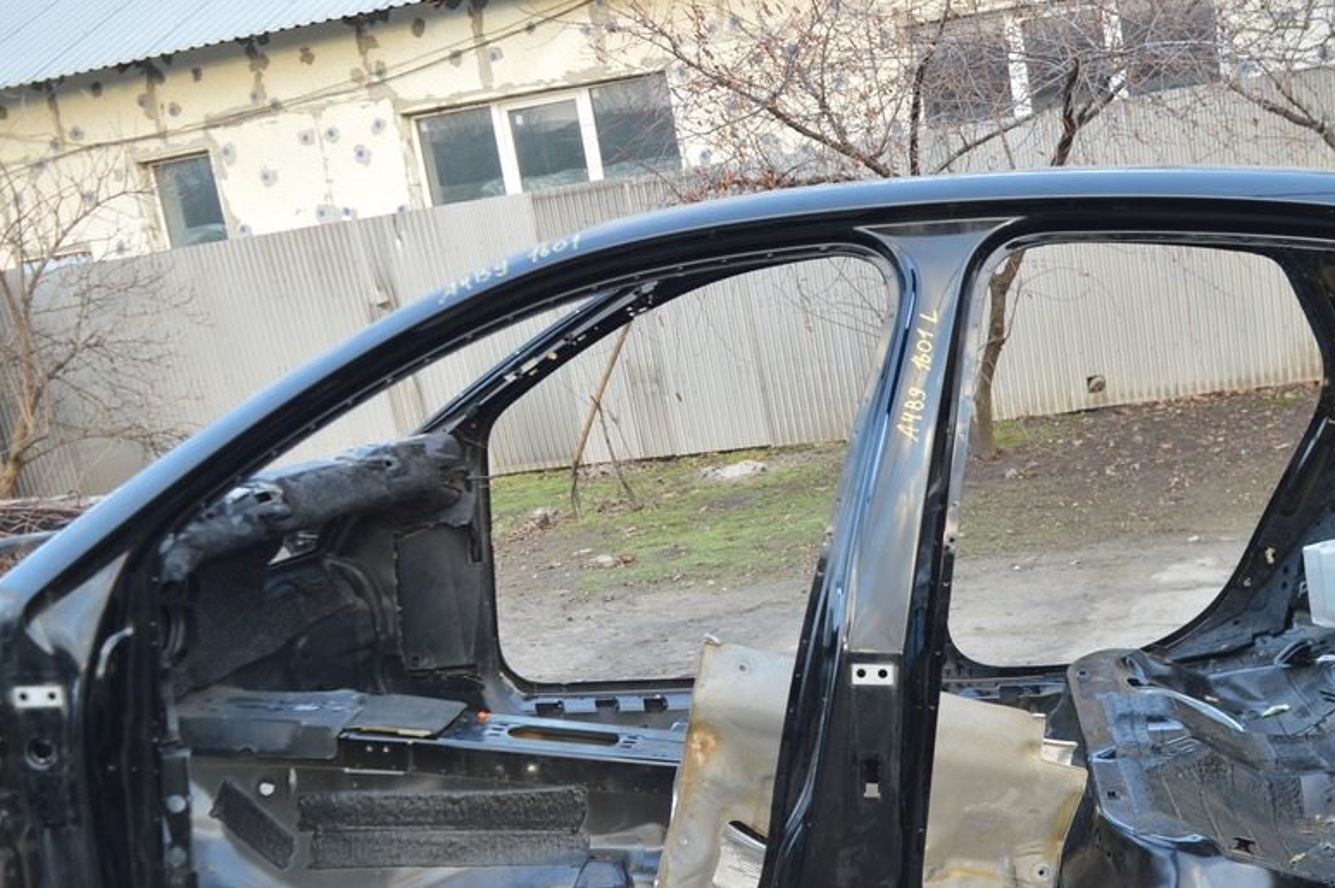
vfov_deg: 31.9
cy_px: 566
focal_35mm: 42
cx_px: 878
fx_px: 1544
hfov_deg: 46.1
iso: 400
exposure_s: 1/100
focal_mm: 21
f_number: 5
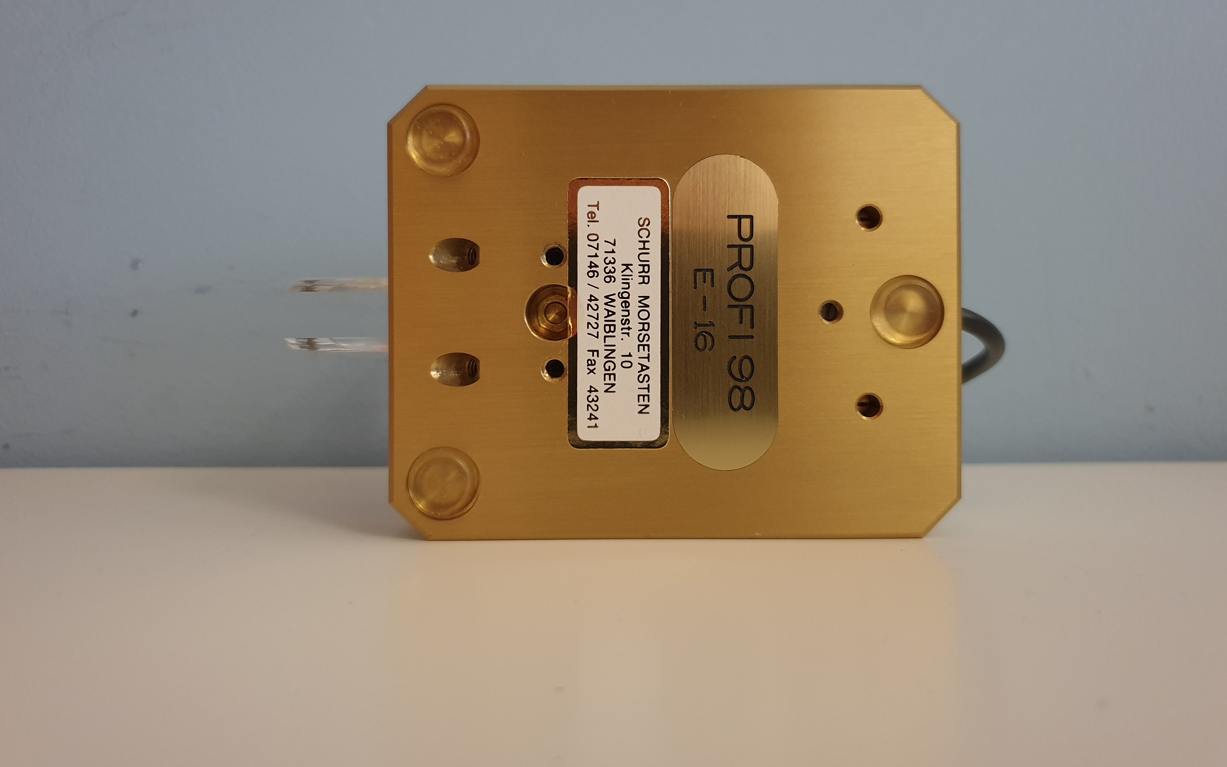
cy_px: 343
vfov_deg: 44.5
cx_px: 621
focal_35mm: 28
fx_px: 936
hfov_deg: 66.5
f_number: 1.5
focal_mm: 4.3
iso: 250
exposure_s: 1/14
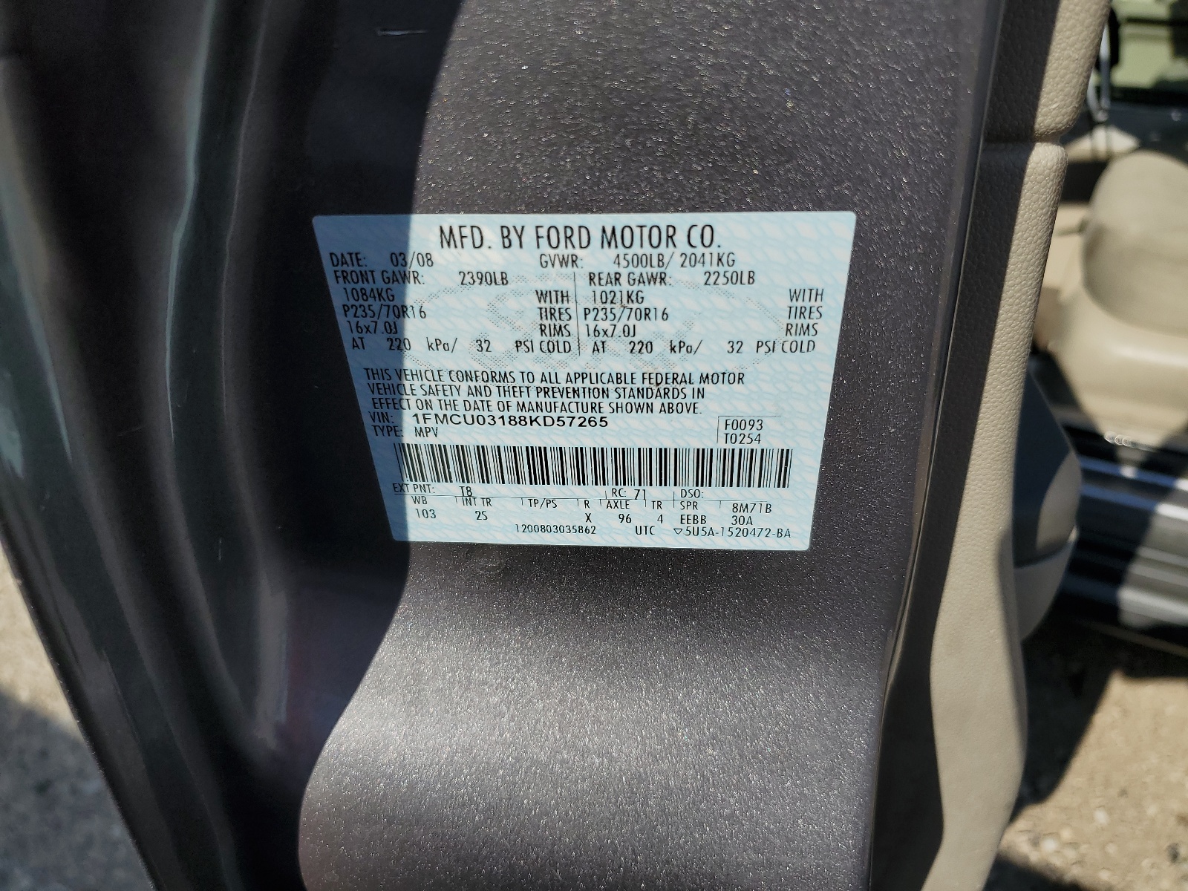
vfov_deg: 53.1
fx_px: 892
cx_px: 594
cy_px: 446
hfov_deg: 67.3
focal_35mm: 26
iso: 50
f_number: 1.5
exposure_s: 1/5000
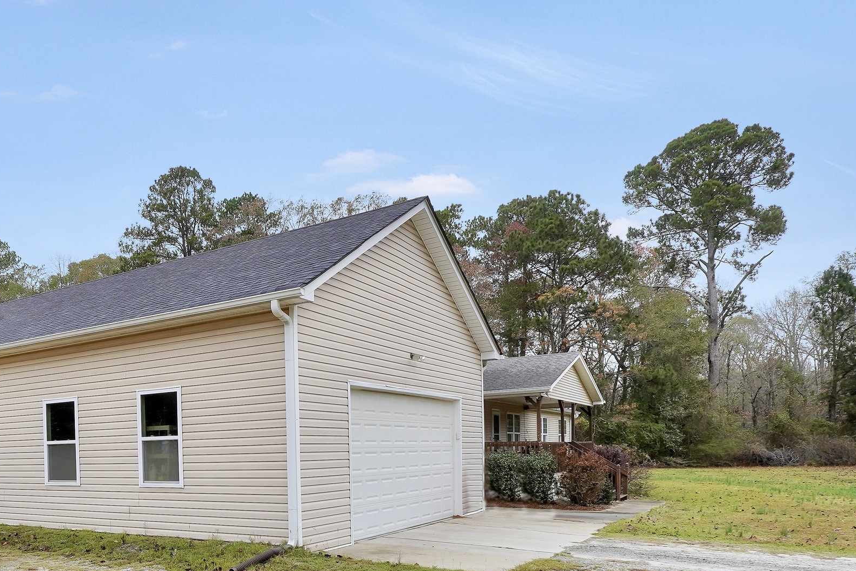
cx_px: 225
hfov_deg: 60.5
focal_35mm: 29
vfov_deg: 42.7
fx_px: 689
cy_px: 466
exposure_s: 1/125
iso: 100
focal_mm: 10
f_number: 8
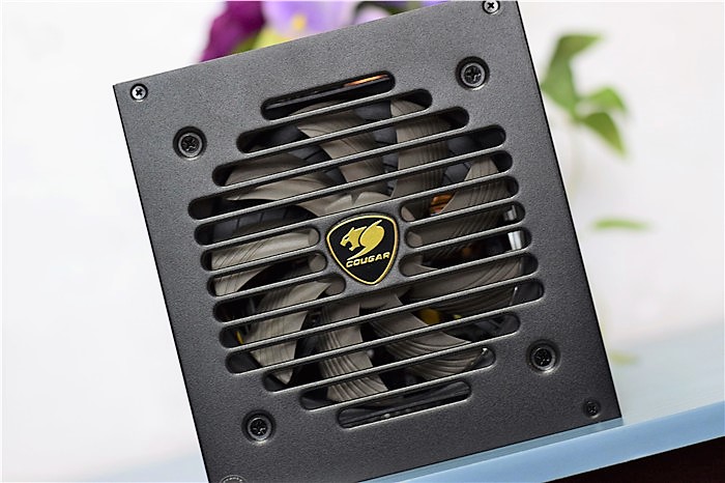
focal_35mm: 75
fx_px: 1510
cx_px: 362
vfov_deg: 18.2
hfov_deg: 27.0
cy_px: 242
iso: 1600
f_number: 2.8
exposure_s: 1/40
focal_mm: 50
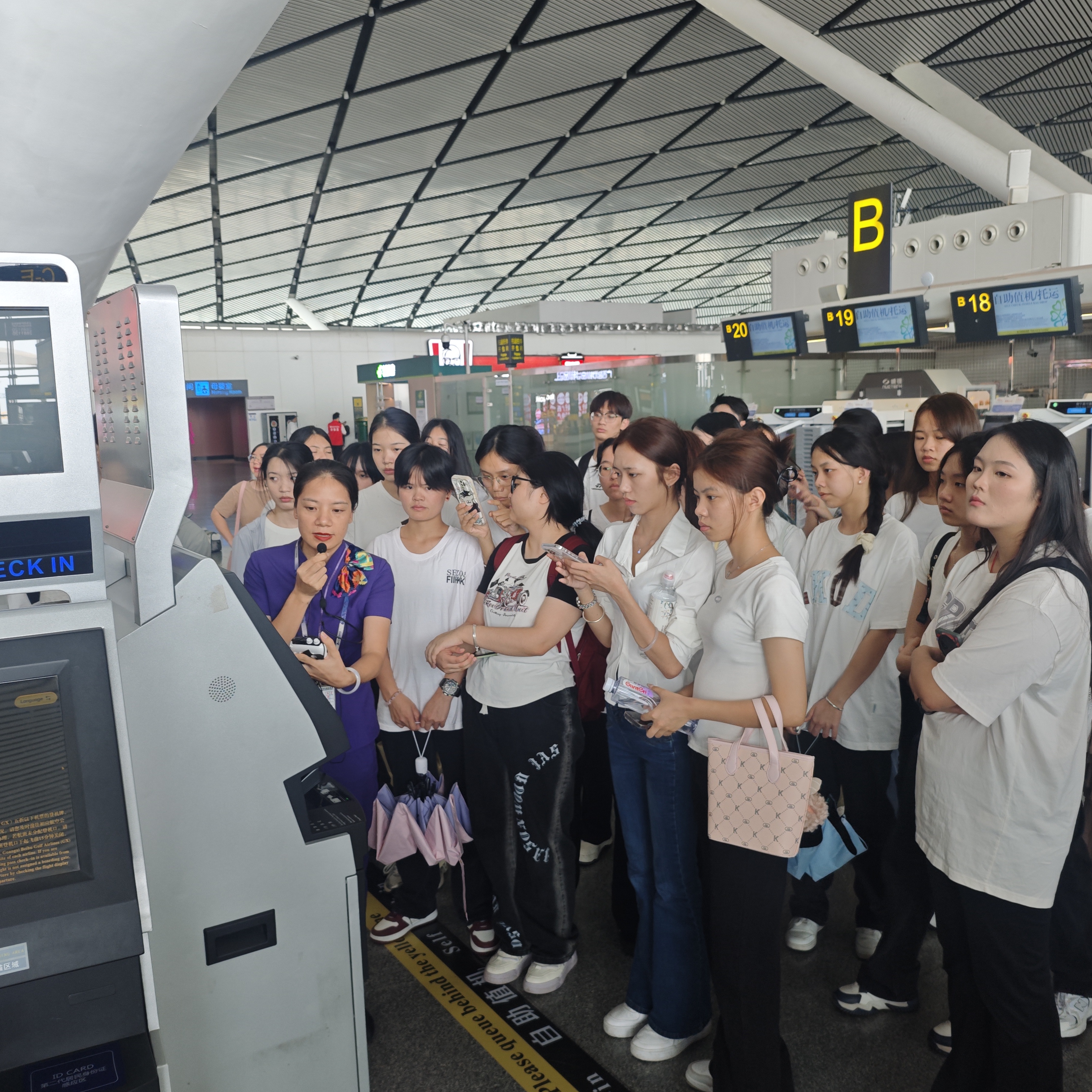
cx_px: 557
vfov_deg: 57.3
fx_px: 999
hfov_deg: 57.3
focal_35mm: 28
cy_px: 549
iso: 125
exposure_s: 1/100
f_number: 1.6
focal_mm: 6.55
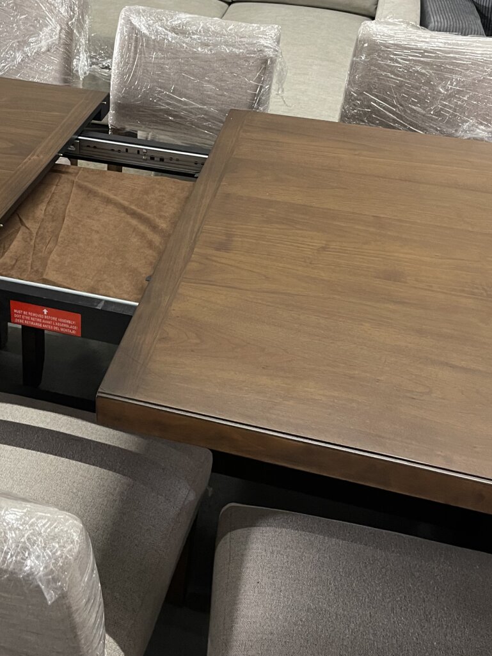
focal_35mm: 39
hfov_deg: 36.2
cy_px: 224
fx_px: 739
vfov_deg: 47.2
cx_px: 138
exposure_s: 1/60
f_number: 1.6
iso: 320
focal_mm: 5.1
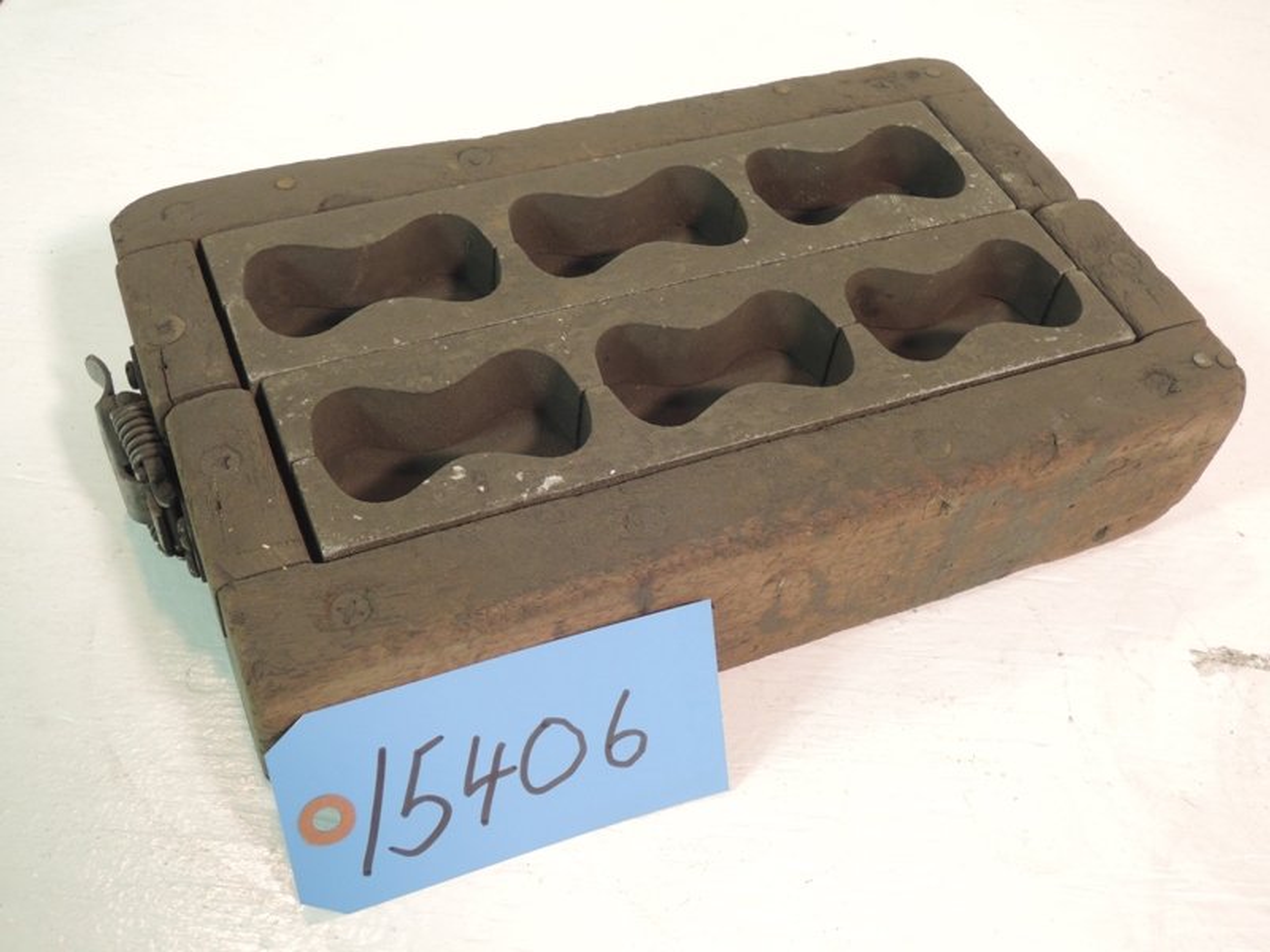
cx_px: 635
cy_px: 476
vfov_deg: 36.0
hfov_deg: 46.8
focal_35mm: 40
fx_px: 1468
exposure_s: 1/20
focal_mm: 8.6
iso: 400
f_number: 3.5
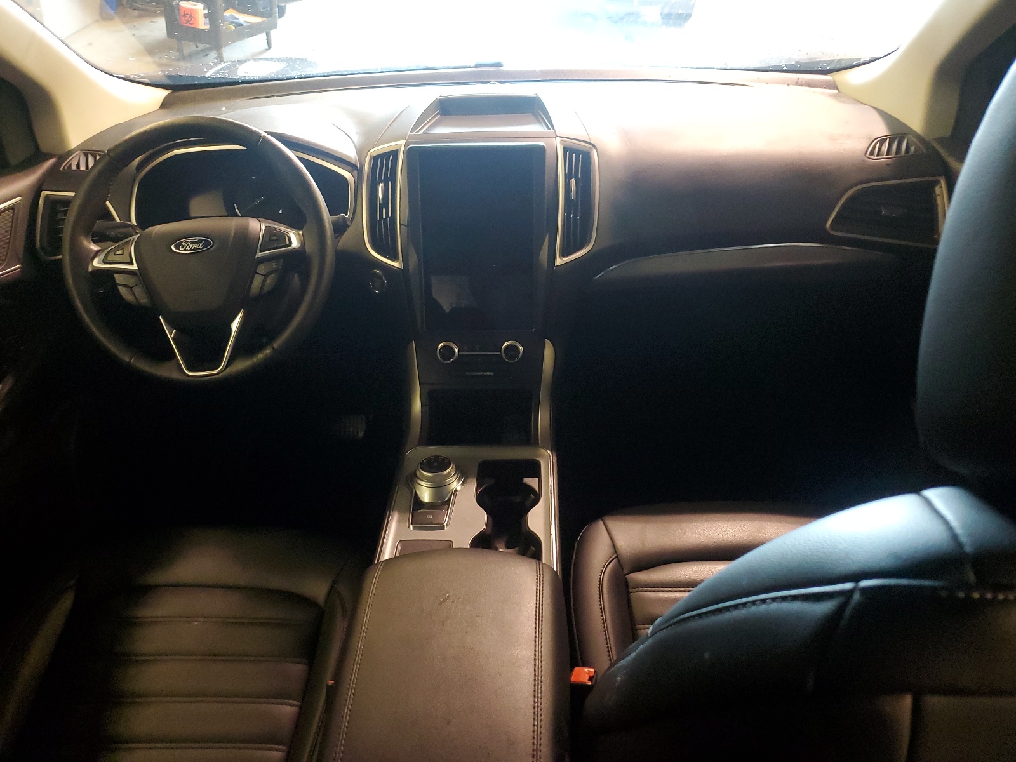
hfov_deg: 67.3
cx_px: 508
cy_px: 381
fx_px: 763
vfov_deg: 53.1
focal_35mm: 26
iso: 301
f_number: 1.5
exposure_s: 1/24
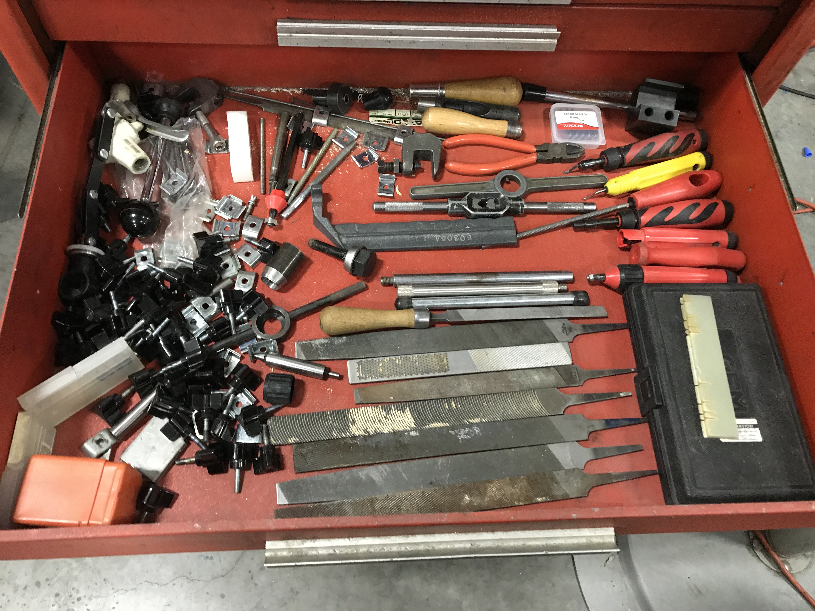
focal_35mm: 28
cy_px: 306
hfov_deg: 63.4
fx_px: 659
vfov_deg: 49.7
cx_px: 408
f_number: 1.8
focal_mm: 3.99
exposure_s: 1/7
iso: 100
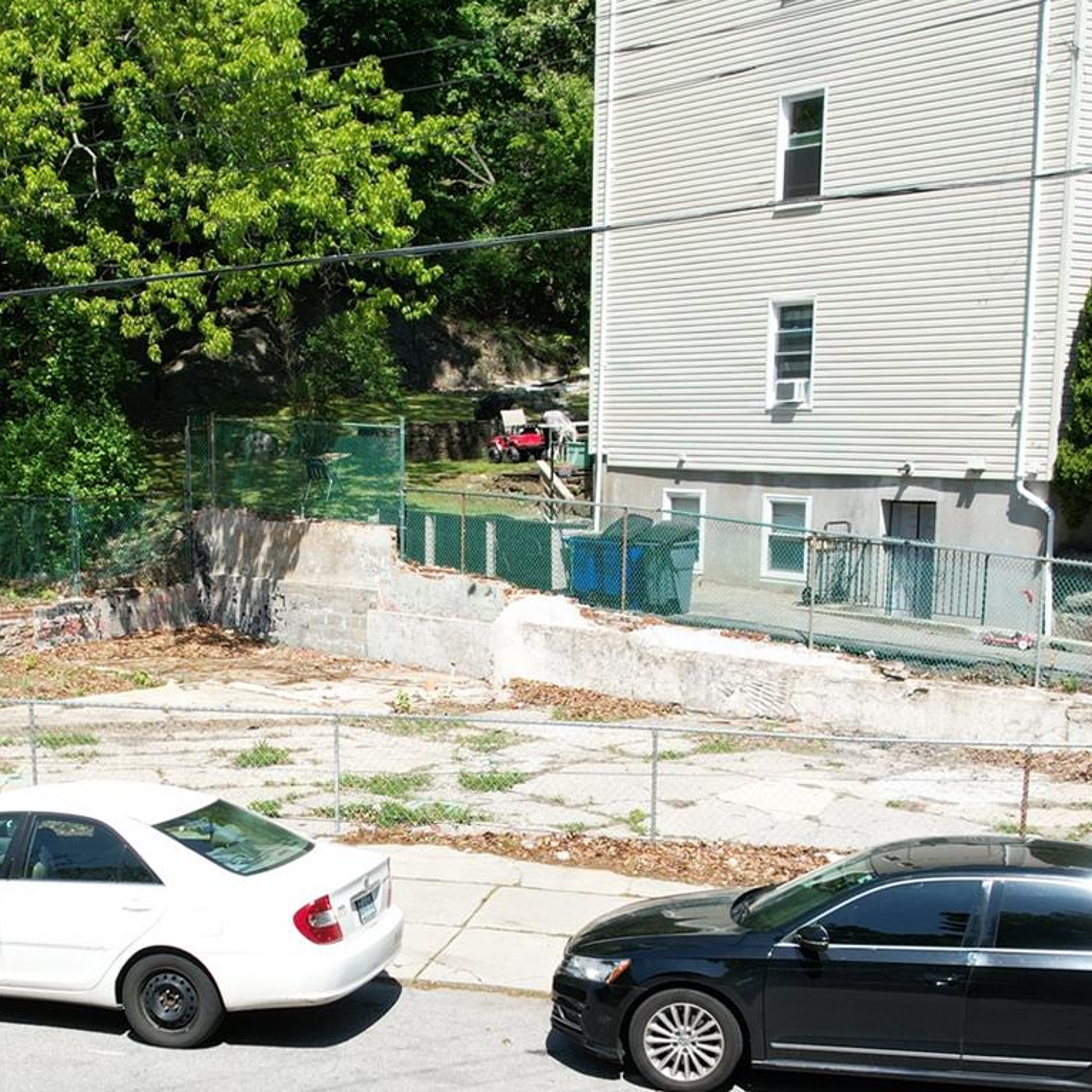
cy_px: 833
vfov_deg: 33.3
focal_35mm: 50
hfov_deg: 33.8
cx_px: 379
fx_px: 1785
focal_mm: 8.38
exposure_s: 1/1250
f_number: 2.8
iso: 130
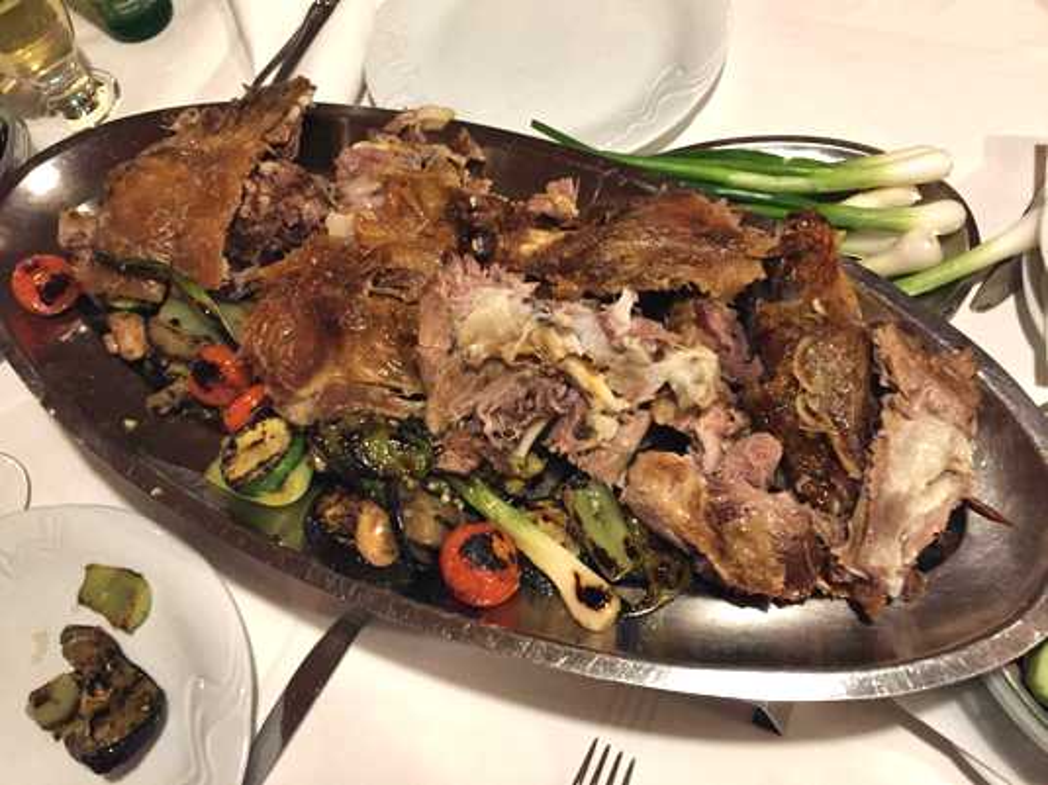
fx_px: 878
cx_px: 524
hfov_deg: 61.7
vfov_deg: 48.2
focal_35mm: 29
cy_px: 392
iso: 250
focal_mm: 4.15
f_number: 2.2
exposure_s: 1/20
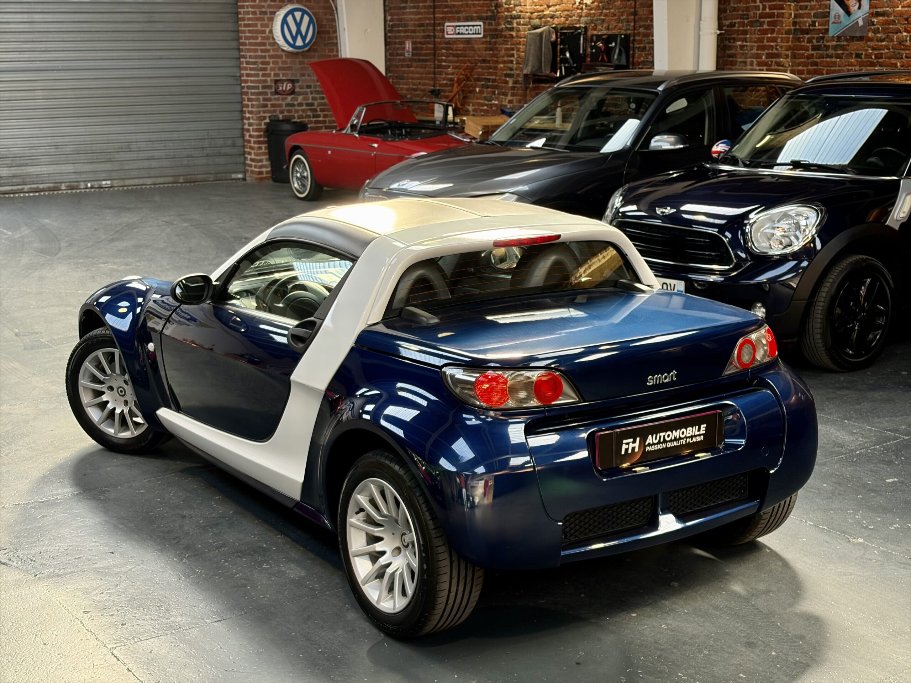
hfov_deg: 36.8
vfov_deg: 28.0
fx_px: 1369
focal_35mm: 52
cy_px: 342
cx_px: 456
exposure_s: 1/89
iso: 80
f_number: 1.6
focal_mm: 5.96
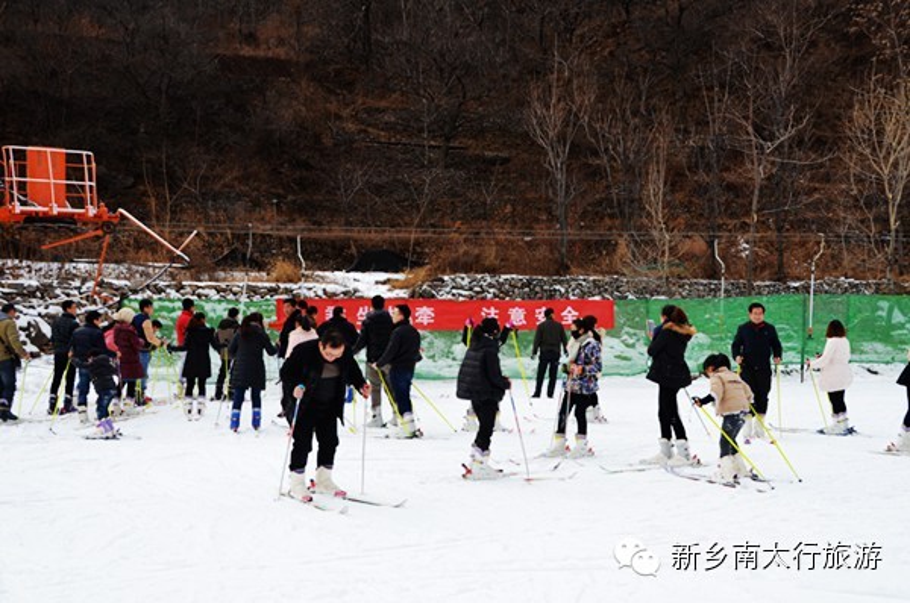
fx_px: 1060
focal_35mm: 42
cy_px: 302
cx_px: 455
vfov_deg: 31.8
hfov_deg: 46.5
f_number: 8
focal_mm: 28
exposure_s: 1/250
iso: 200
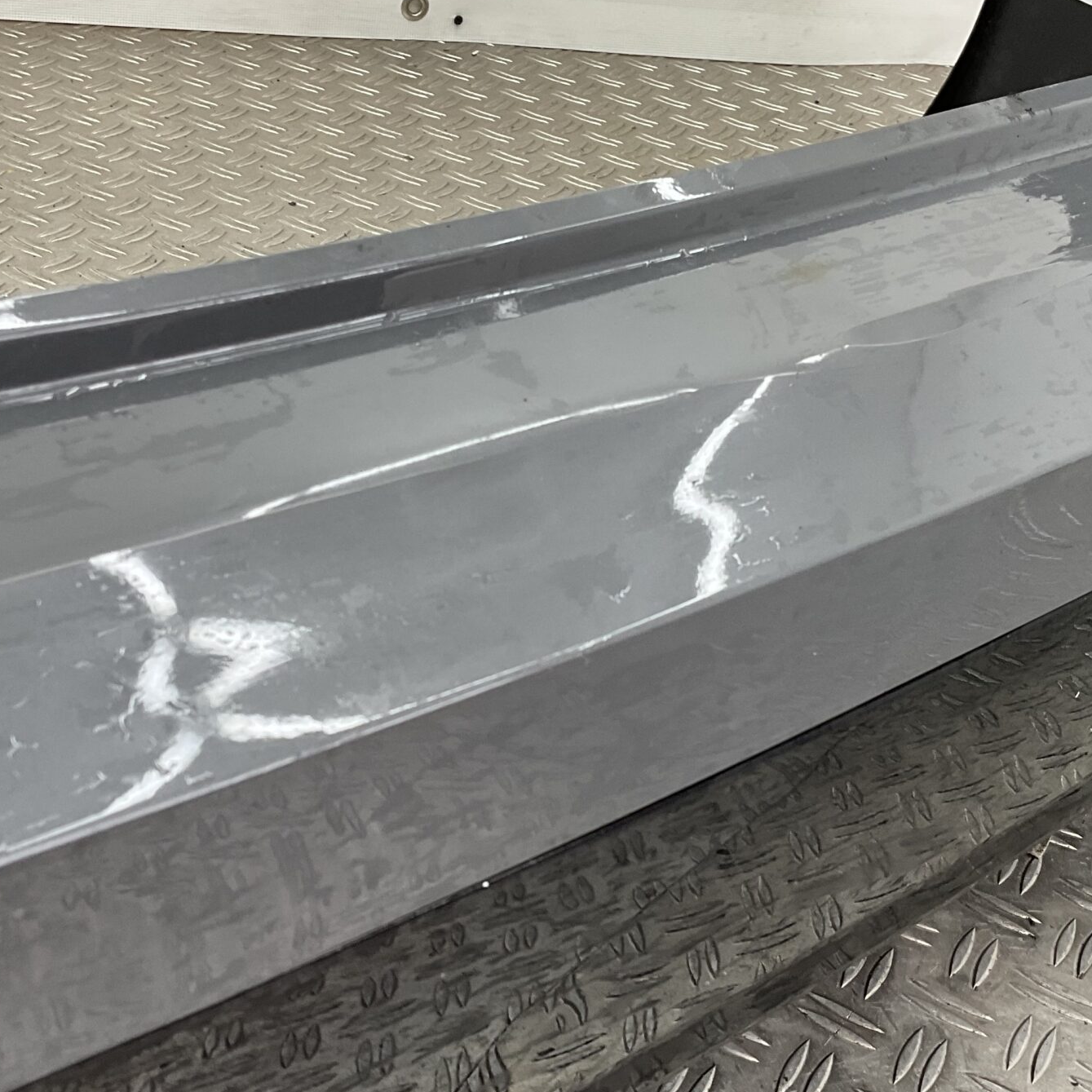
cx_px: 471
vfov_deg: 34.7
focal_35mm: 49
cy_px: 511
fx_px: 1749
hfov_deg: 34.6
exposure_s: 1/120
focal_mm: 3
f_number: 1.8
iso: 40
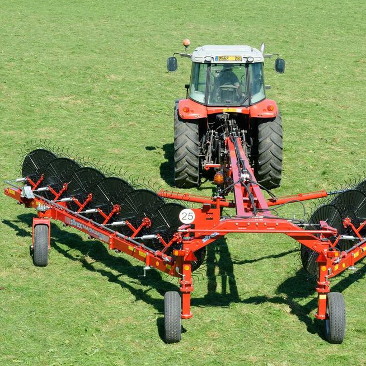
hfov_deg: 19.1
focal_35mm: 91
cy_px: 180
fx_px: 1089
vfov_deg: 19.1
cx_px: 215
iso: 500
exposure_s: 1/320
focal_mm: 70
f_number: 11
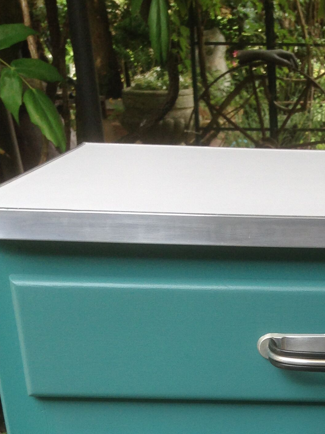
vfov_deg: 23.9
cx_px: 351
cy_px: 488
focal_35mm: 76
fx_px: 951
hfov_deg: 18.7
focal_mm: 4.12
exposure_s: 1/154
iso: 50
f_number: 2.4
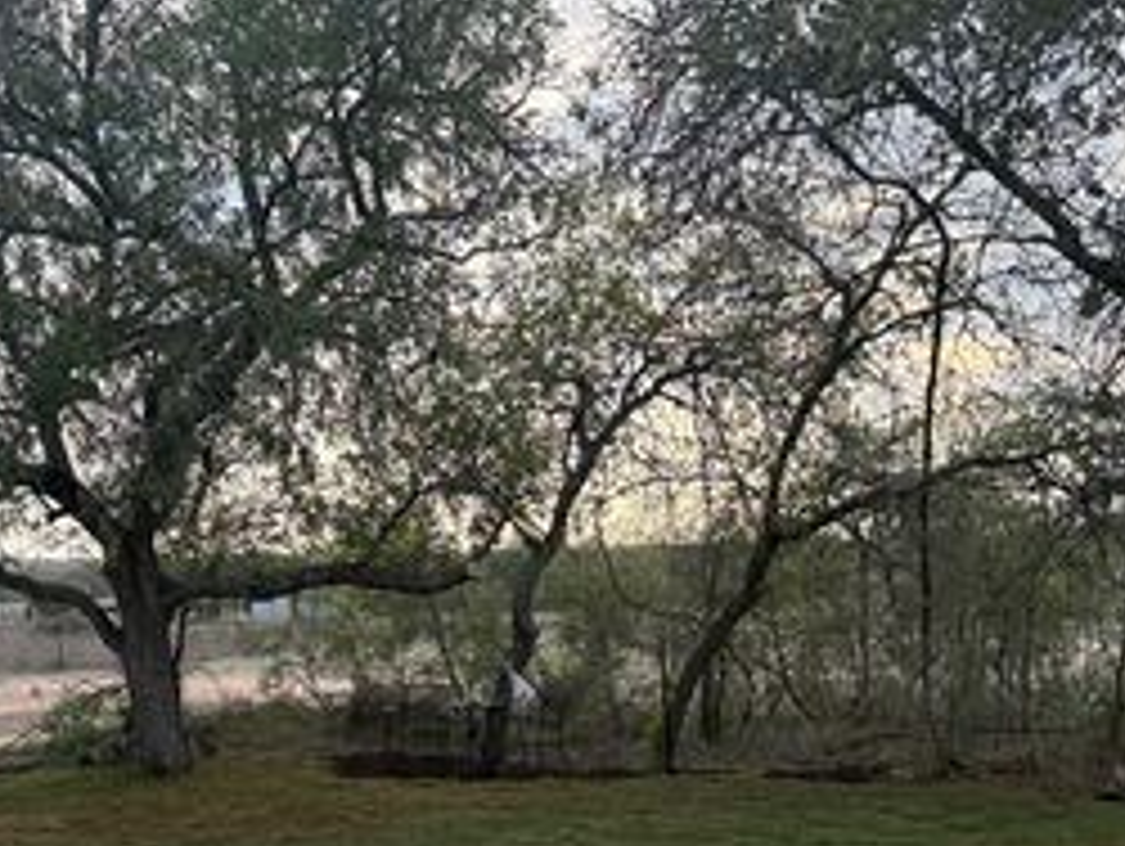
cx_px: 562
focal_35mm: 48
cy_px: 623
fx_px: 1561
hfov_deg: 39.6
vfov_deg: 29.9
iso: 100
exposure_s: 1/1211
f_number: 1.78
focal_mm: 6.76
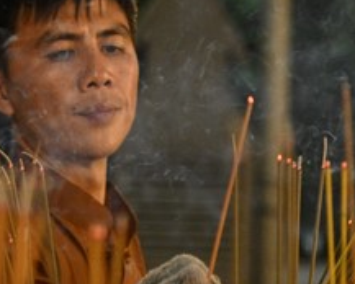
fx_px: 2419
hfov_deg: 8.4
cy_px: 181
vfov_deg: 6.7
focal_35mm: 230
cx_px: 200
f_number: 4
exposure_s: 1/200
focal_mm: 82
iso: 6400
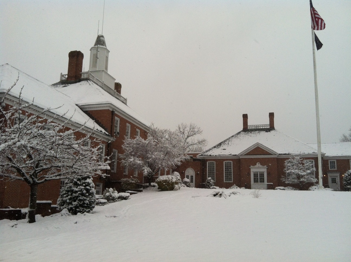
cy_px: 131
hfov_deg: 52.7
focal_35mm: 35
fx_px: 354
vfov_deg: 40.6
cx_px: 176
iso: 80
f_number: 2.8
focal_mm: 3.85
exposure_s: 1/1765
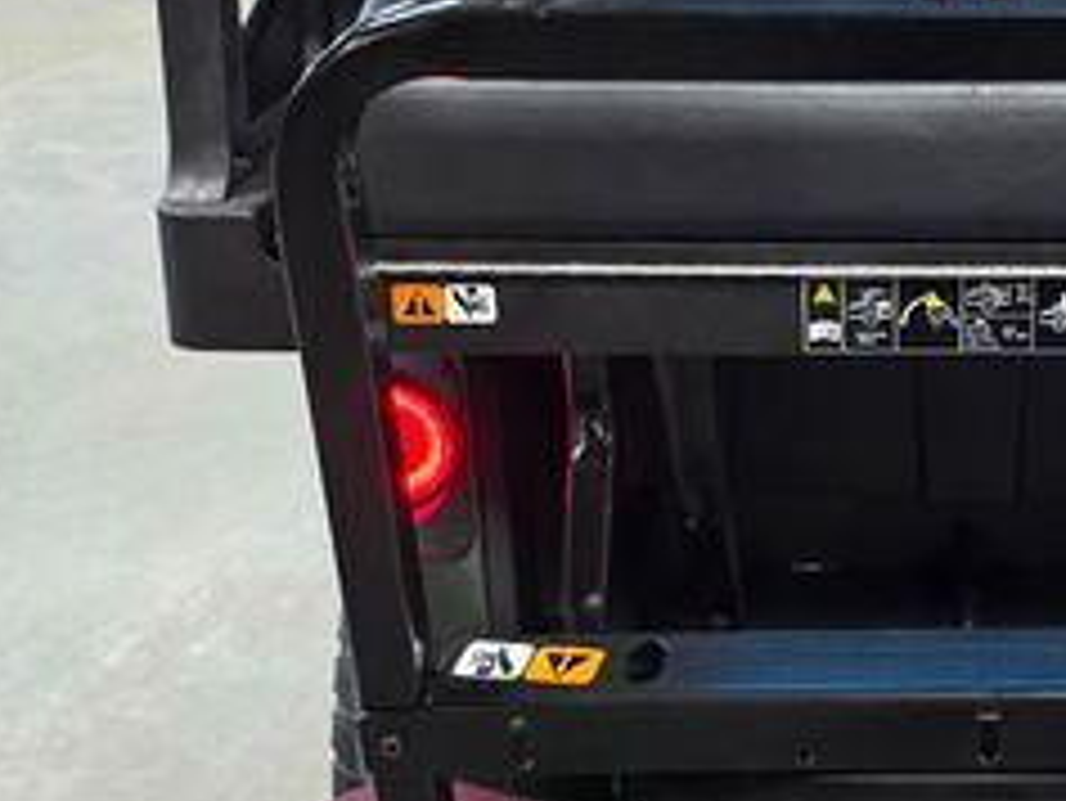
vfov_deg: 23.7
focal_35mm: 62
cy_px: 369
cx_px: 972
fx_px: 1910
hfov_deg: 29.8
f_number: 1.7
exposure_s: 1/120
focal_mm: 6.3
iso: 200
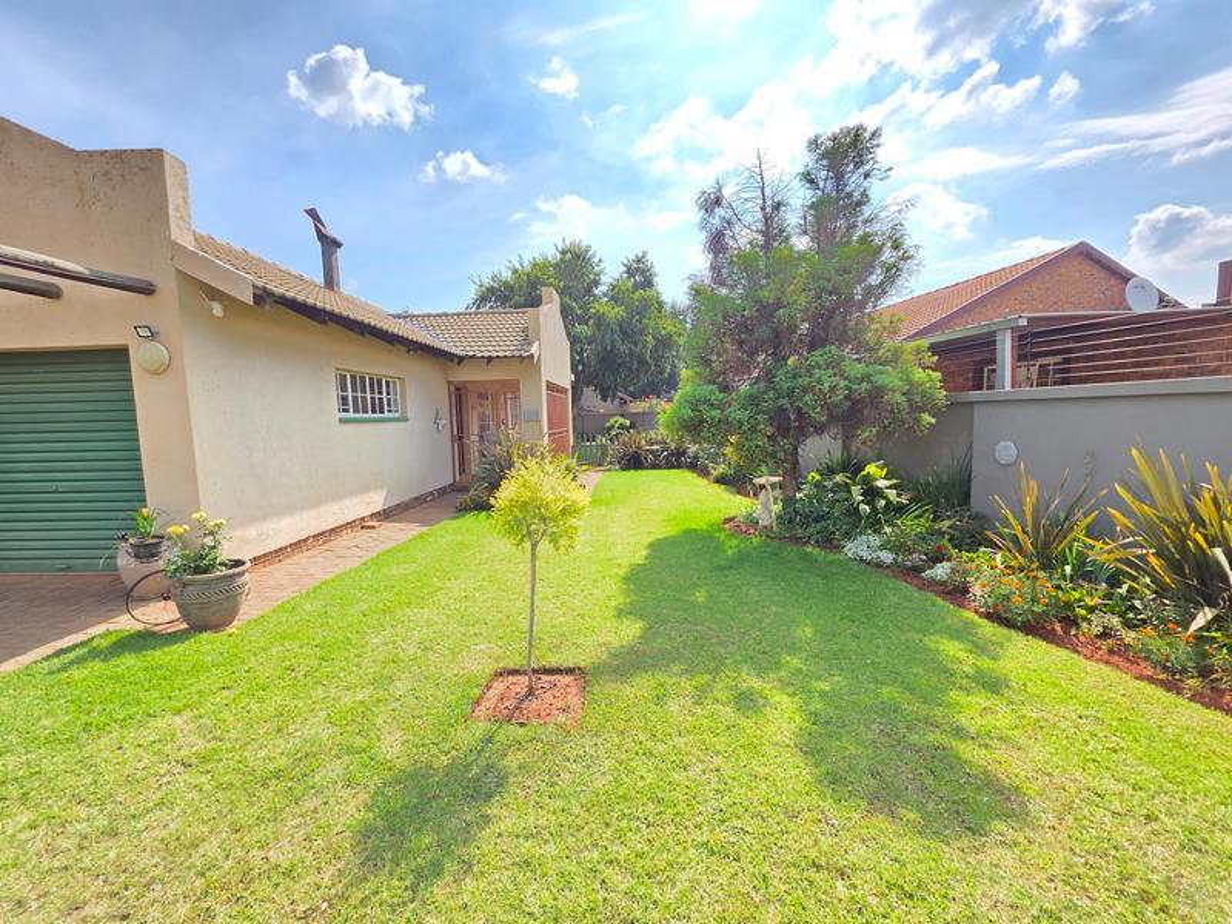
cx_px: 616
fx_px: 463
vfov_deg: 89.9
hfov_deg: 106.2
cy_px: 462
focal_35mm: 13
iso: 40
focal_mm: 2.2
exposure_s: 1/692
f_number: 1.9
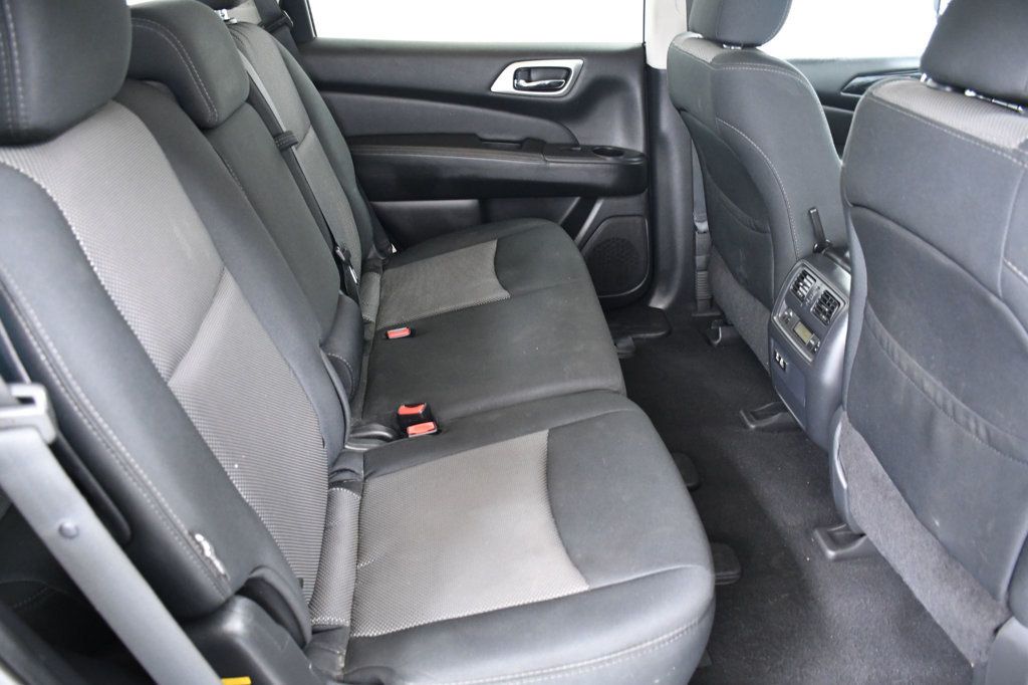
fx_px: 771
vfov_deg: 47.9
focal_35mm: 27
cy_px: 342
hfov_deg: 67.4
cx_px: 514
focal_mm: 18
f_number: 3.5
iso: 2500
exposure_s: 1/30
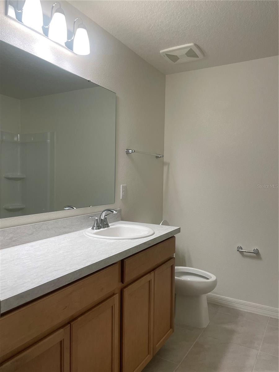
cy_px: 186
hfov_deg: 53.1
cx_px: 140
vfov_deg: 67.3
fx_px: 279
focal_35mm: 26
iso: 100
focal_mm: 4.2
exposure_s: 1/120
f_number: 1.6
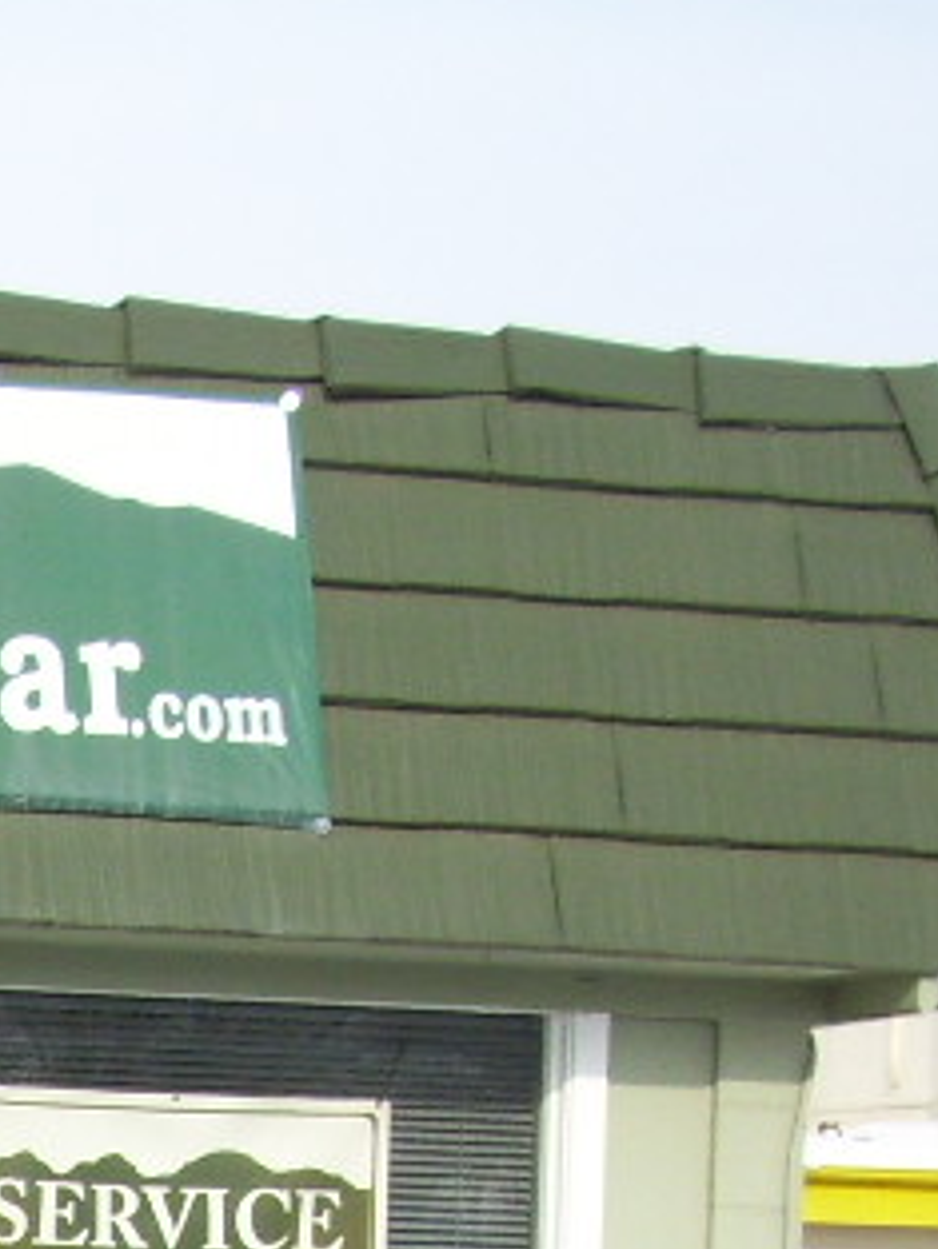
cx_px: -515
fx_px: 5019
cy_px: 1887
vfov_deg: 13.4
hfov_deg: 10.3
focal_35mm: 139
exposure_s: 1/320
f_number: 5.6
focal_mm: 5.7
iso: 80
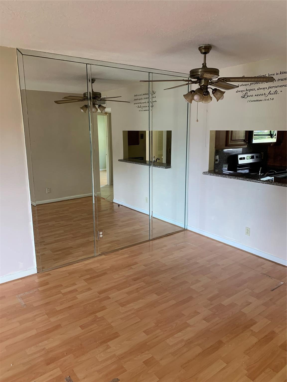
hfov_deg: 53.1
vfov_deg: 67.3
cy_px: 191
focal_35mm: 26
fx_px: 287
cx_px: 144
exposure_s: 1/60
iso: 160
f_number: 1.8
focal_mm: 4.25
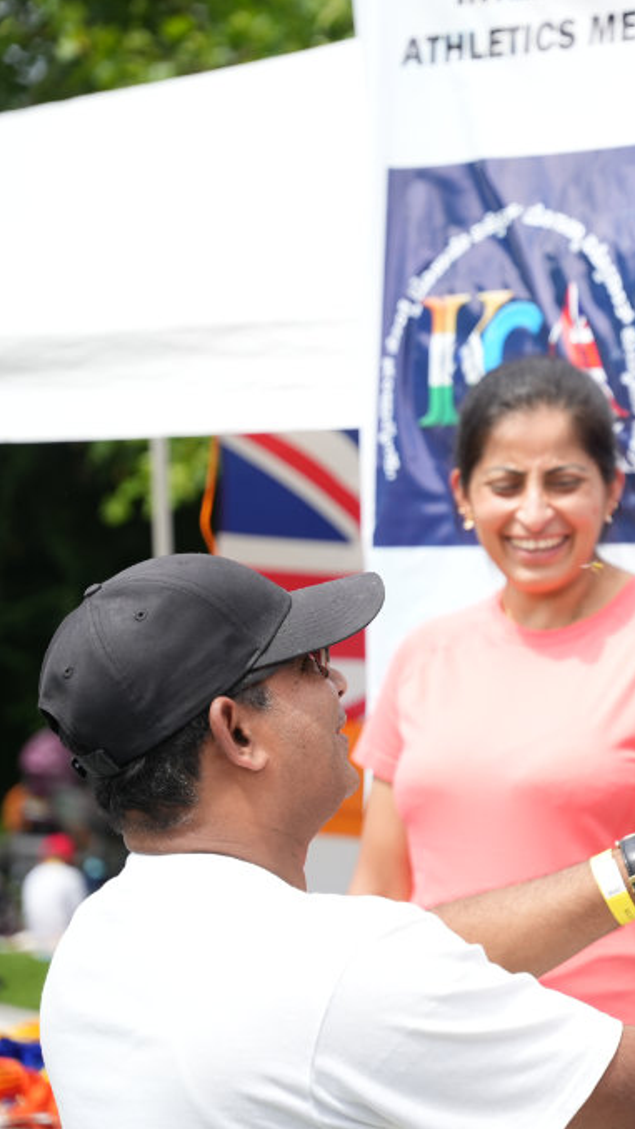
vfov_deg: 24.5
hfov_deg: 13.5
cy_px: 563
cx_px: 797
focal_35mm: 87
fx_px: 2603
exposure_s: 1/1600
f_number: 2.8
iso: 250
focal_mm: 55
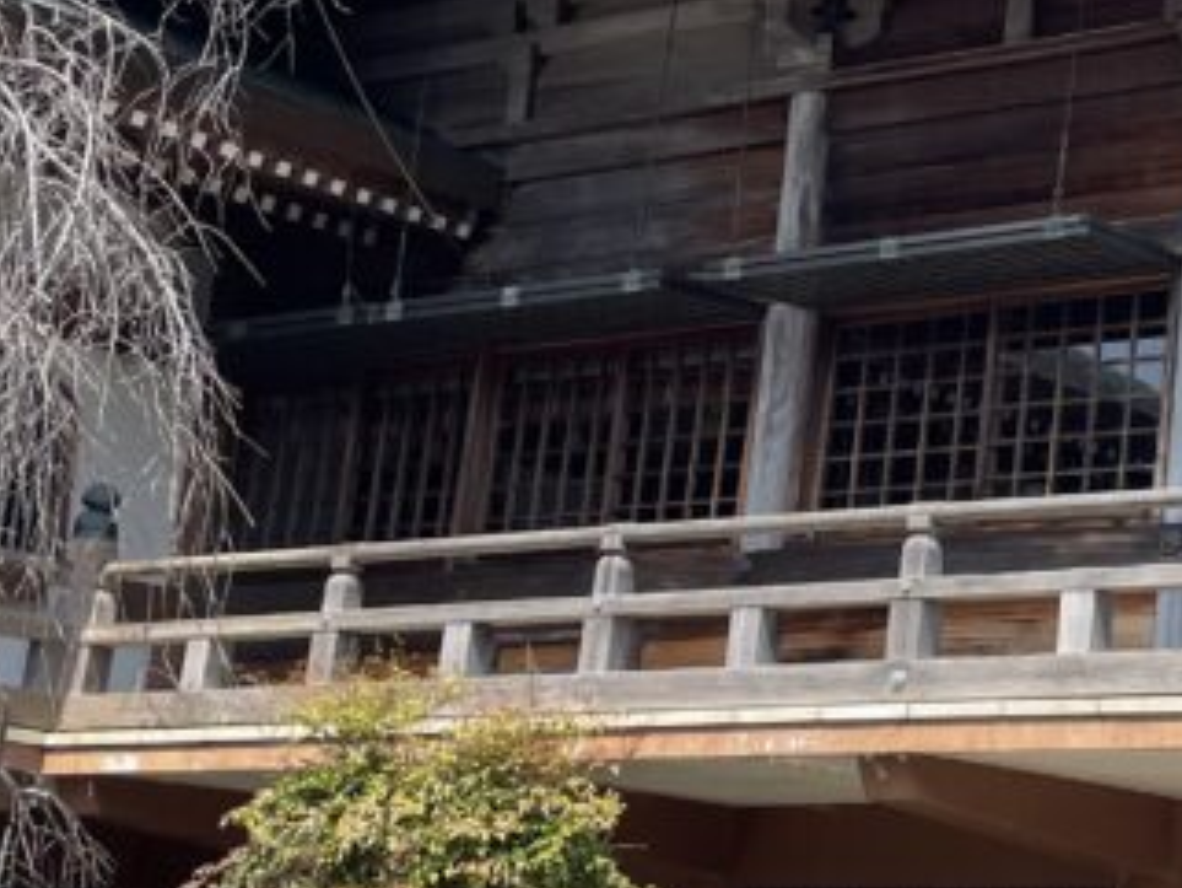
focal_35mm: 83
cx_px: 1572
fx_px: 2835
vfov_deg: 17.8
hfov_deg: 21.2
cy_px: 383
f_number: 1.6
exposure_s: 1/2304
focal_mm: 4.2
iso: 32
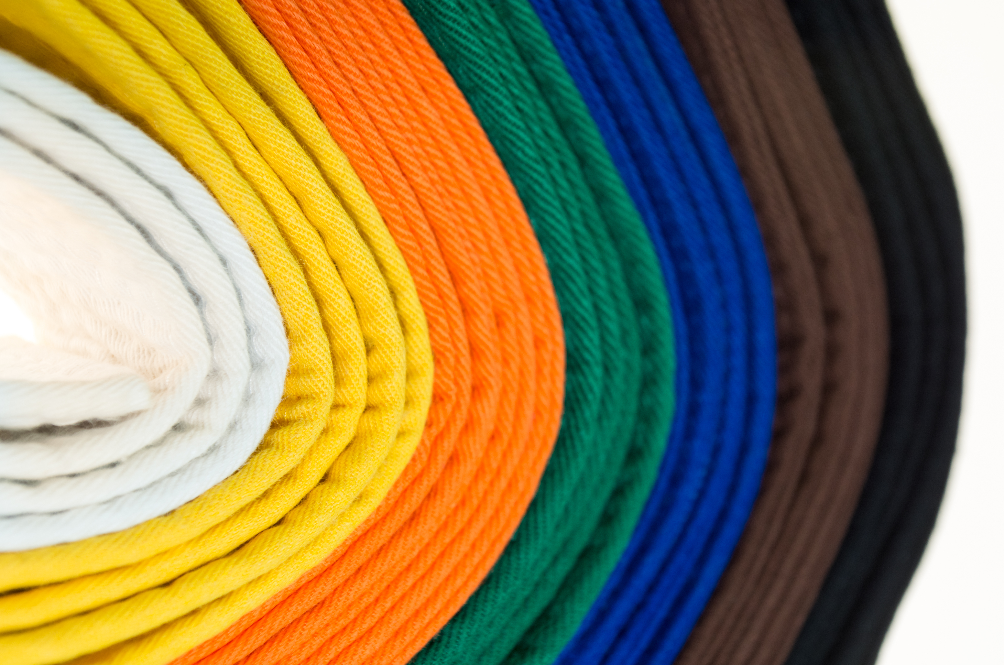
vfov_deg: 25.9
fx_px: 1447
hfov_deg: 38.3
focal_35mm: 52
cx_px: 502
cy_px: 332
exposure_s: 1/125
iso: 200
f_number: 7.1
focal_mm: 35
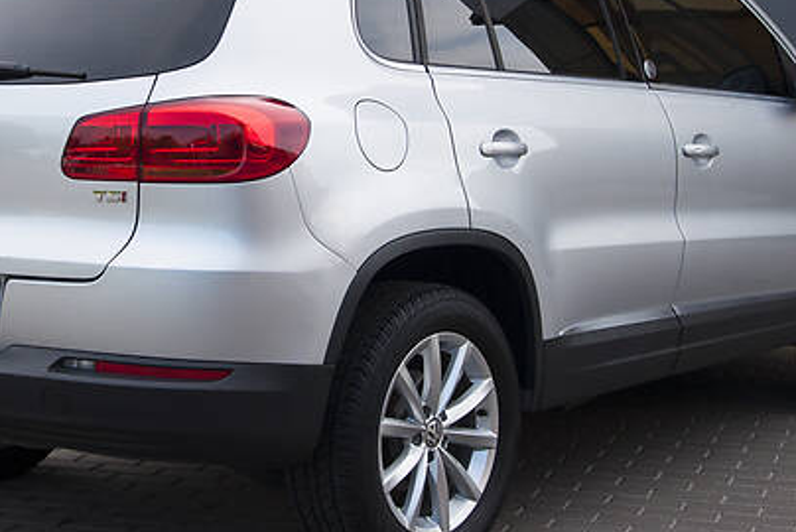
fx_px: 1836
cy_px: 163
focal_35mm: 83
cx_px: 298
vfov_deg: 16.4
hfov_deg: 24.4
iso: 100
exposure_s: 1/500
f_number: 5.6
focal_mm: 28
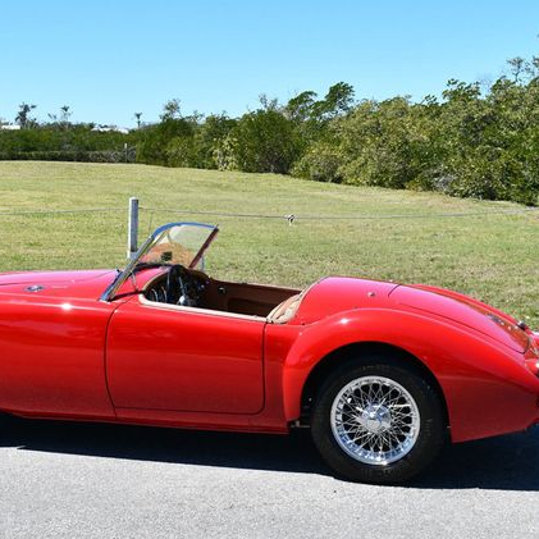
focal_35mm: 62
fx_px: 1092
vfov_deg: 27.7
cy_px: 271
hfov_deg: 27.7
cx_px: 218
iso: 110
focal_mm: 24
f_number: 8
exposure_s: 1/250
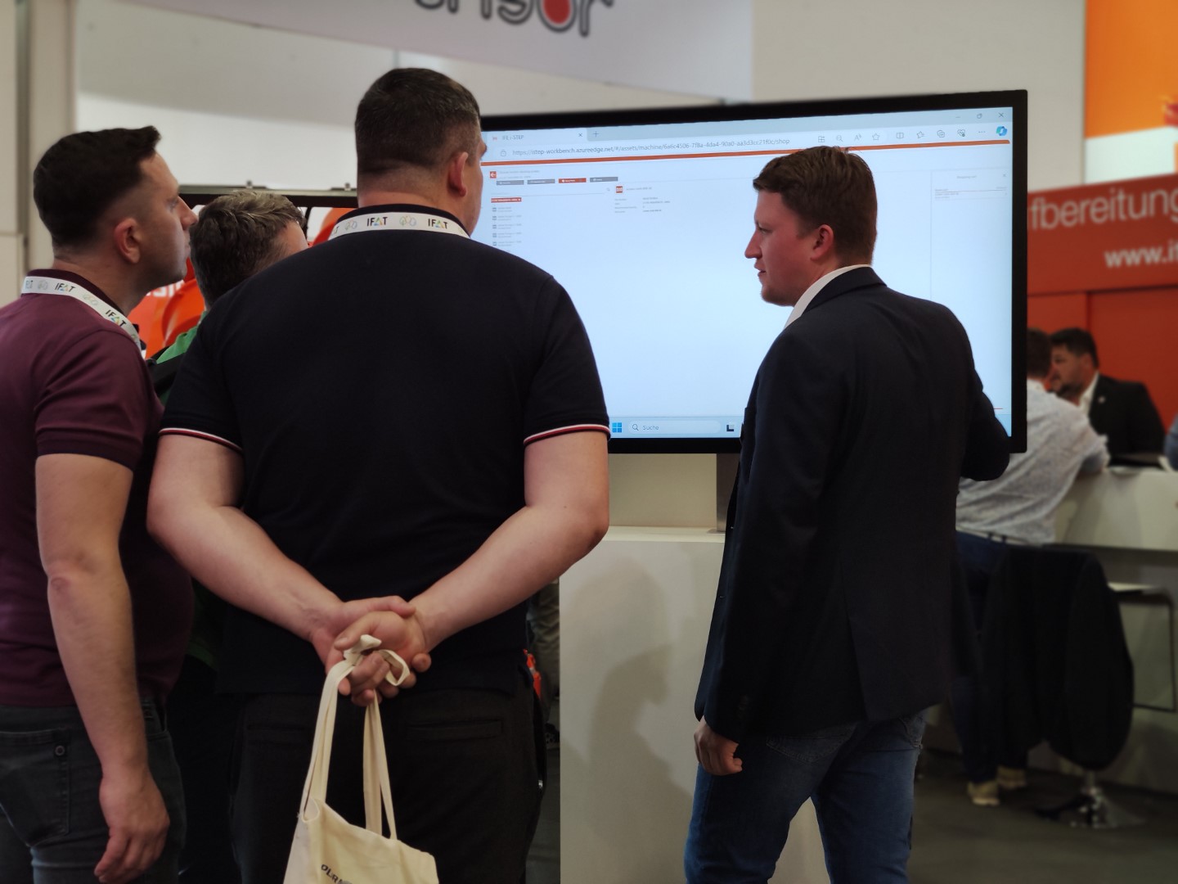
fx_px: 1395
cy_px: 442
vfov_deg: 35.1
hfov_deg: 45.8
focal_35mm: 41
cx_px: 589
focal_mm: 8.16
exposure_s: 1/100
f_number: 2
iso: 208
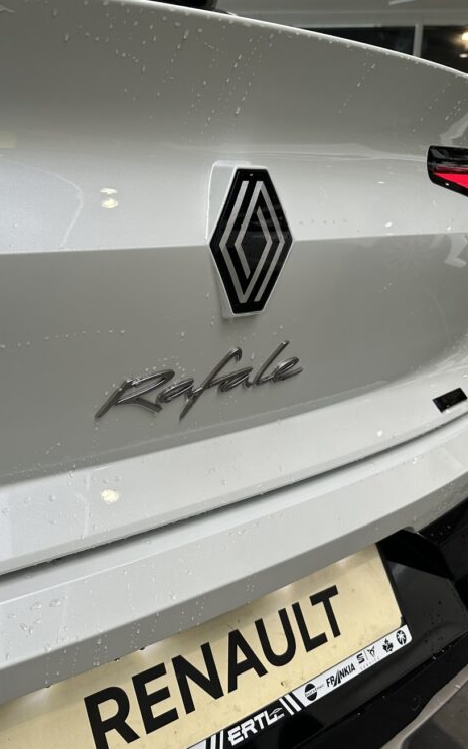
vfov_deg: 55.3
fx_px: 714
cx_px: 156
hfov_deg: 35.9
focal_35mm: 35
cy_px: 373
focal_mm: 6.86
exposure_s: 1/158
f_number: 1.78
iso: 64
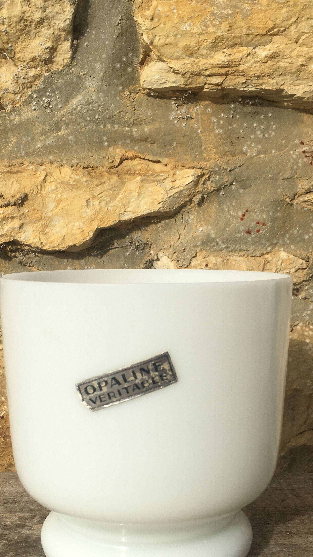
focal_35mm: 46
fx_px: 679
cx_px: 154
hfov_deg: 26.0
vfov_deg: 44.3
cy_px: 344
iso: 25
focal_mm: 4.15
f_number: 2.2
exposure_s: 1/1709
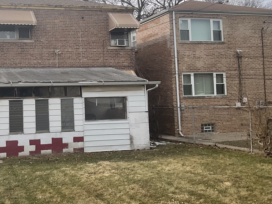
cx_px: 54
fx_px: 377
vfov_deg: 30.2
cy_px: 80
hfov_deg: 38.2
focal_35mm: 48
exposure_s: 1/1730
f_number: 1.8
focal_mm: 3
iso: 16
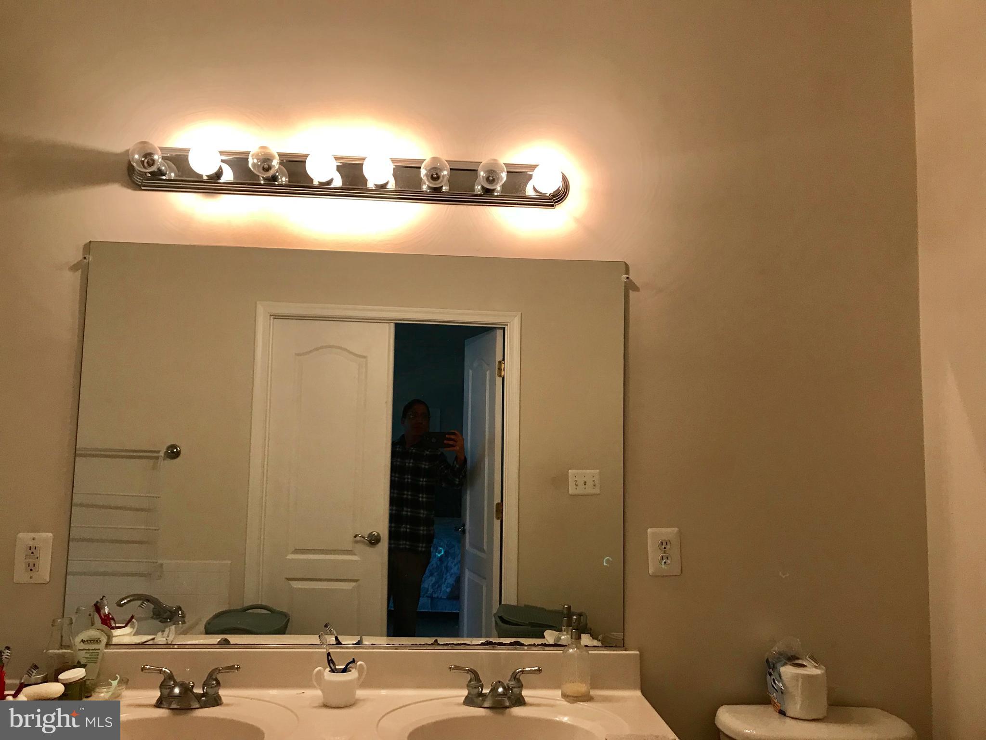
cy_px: 370
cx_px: 493
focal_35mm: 28
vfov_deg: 49.7
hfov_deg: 63.4
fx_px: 798
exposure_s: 1/24
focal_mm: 3.99
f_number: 1.8
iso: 32
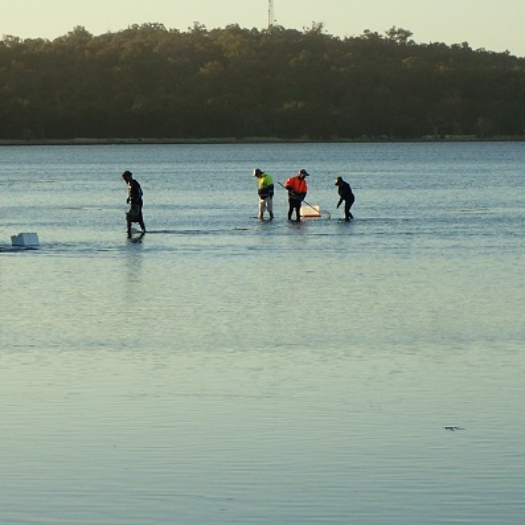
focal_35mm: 189
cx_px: 242
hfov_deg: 9.3
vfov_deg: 9.3
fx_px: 3243
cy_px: 273
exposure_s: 1/160
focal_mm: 18
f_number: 6.3
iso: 100
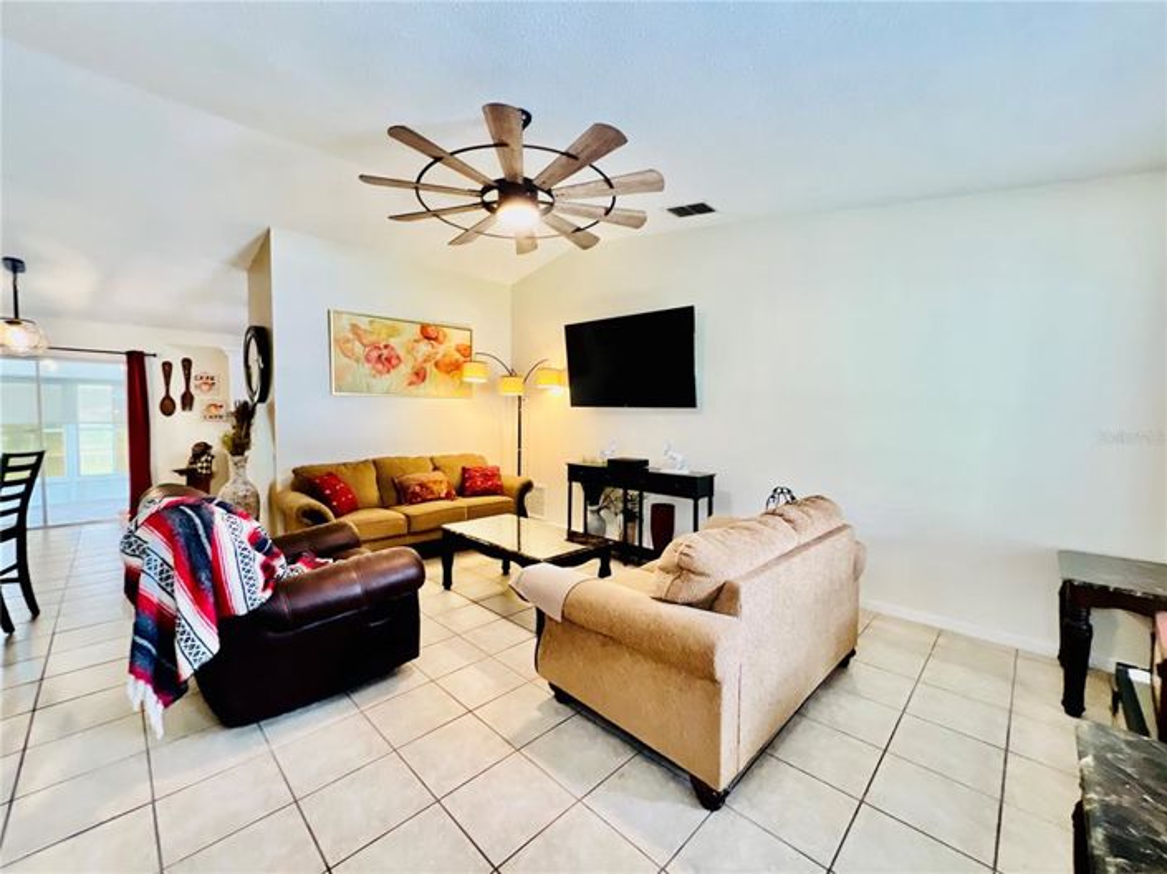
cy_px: 437
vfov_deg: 89.9
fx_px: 438
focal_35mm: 13
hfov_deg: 106.2
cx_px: 584
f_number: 1.8
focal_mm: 1.57
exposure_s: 1/60
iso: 160
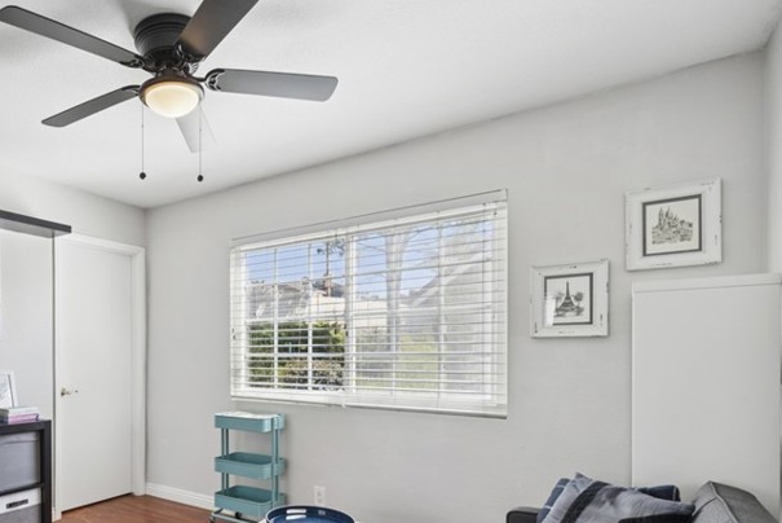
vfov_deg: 55.8
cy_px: 358
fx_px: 478
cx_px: 206
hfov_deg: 73.6
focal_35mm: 22
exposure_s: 1/20
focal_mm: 13
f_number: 8
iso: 200
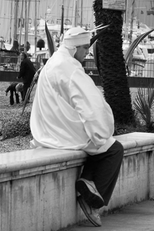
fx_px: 1010
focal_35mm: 158
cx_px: 77
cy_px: 116
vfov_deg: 13.0
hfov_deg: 8.7
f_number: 5.6
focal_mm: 105
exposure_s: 1/500
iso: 280
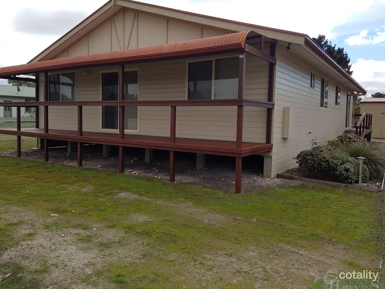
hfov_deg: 65.3
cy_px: 143
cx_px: 192
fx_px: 300
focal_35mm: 27
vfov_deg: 51.4
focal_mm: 4.2
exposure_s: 1/1836
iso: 50
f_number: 1.7
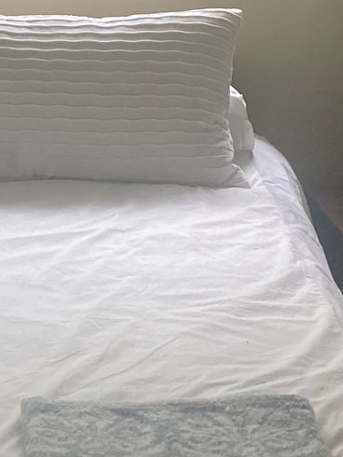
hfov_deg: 12.1
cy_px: 80
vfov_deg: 16.0
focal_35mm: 122
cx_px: 104
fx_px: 1613
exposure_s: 1/60
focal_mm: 3.99
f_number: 1.8
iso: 160
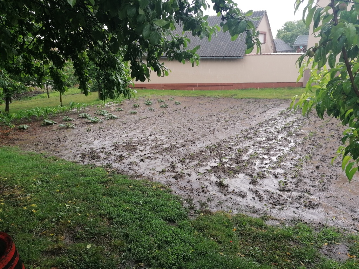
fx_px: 280
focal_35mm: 27
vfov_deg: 51.4
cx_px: 180
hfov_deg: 65.3
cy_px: 134
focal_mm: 4.75
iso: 80
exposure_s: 1/100
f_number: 1.8
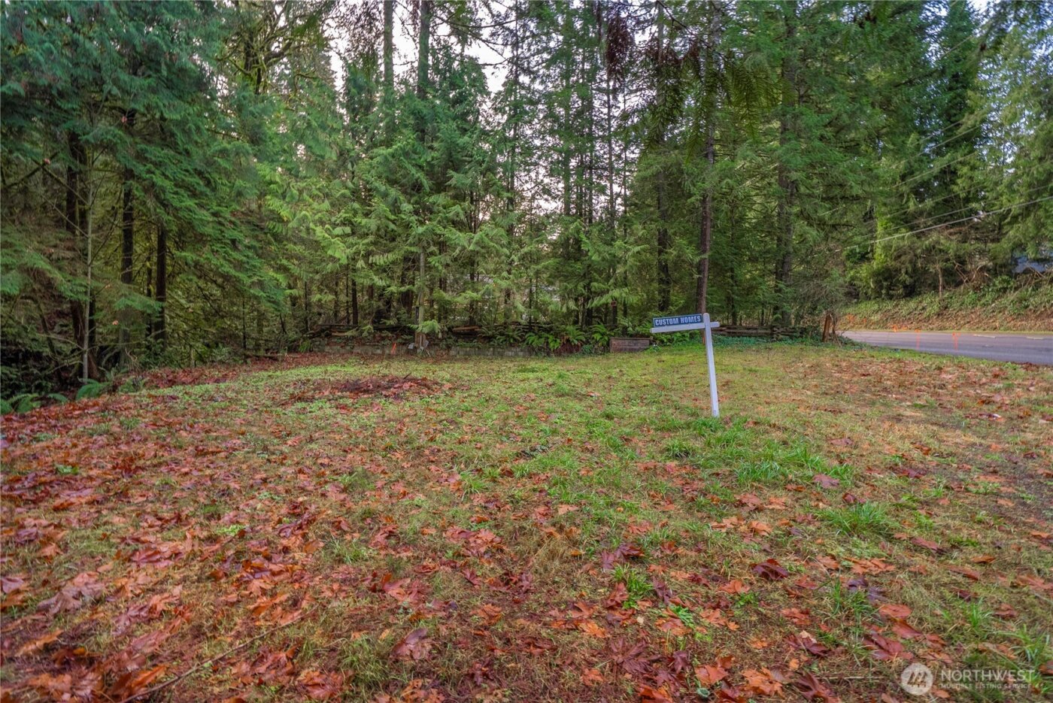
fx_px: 439
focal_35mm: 15
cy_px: 352
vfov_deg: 77.4
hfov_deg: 100.4
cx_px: 526
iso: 800
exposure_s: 1/30
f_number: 7.1
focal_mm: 15
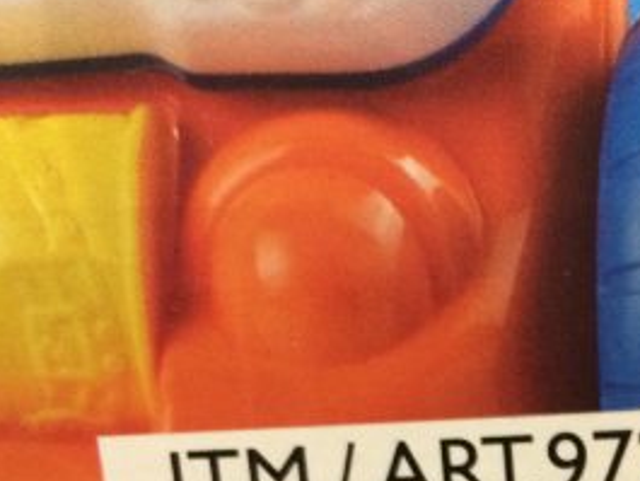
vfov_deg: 16.4
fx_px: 1554
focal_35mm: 84
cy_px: 662
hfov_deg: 21.9
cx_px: 715
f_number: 2.2
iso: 160
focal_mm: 4.15
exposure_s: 1/30
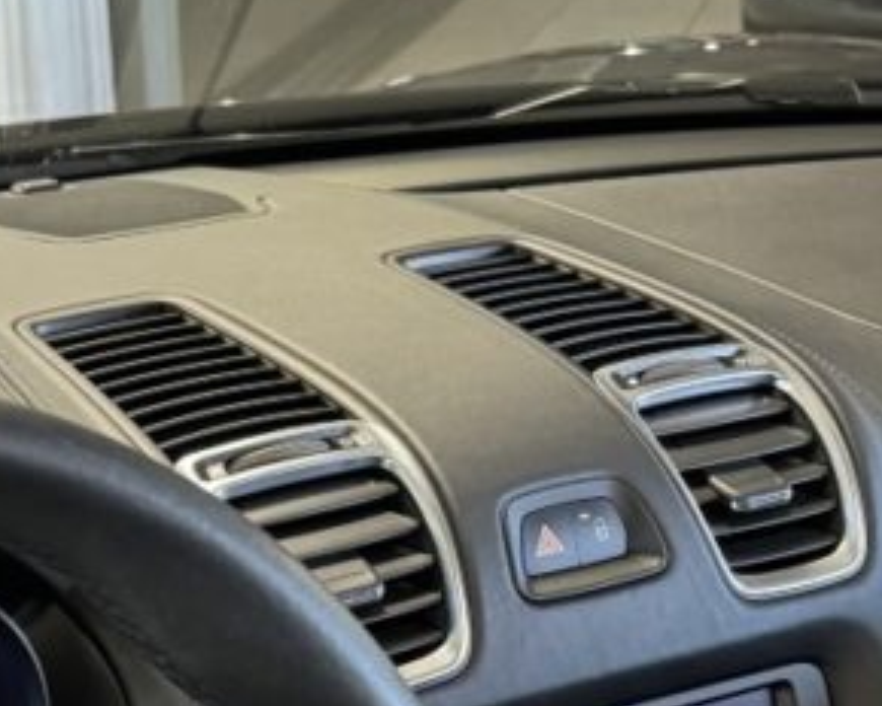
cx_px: 228
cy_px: 937
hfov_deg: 19.6
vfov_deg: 15.1
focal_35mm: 97
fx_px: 2532
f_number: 1.78
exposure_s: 1/50
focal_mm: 6.76
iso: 500
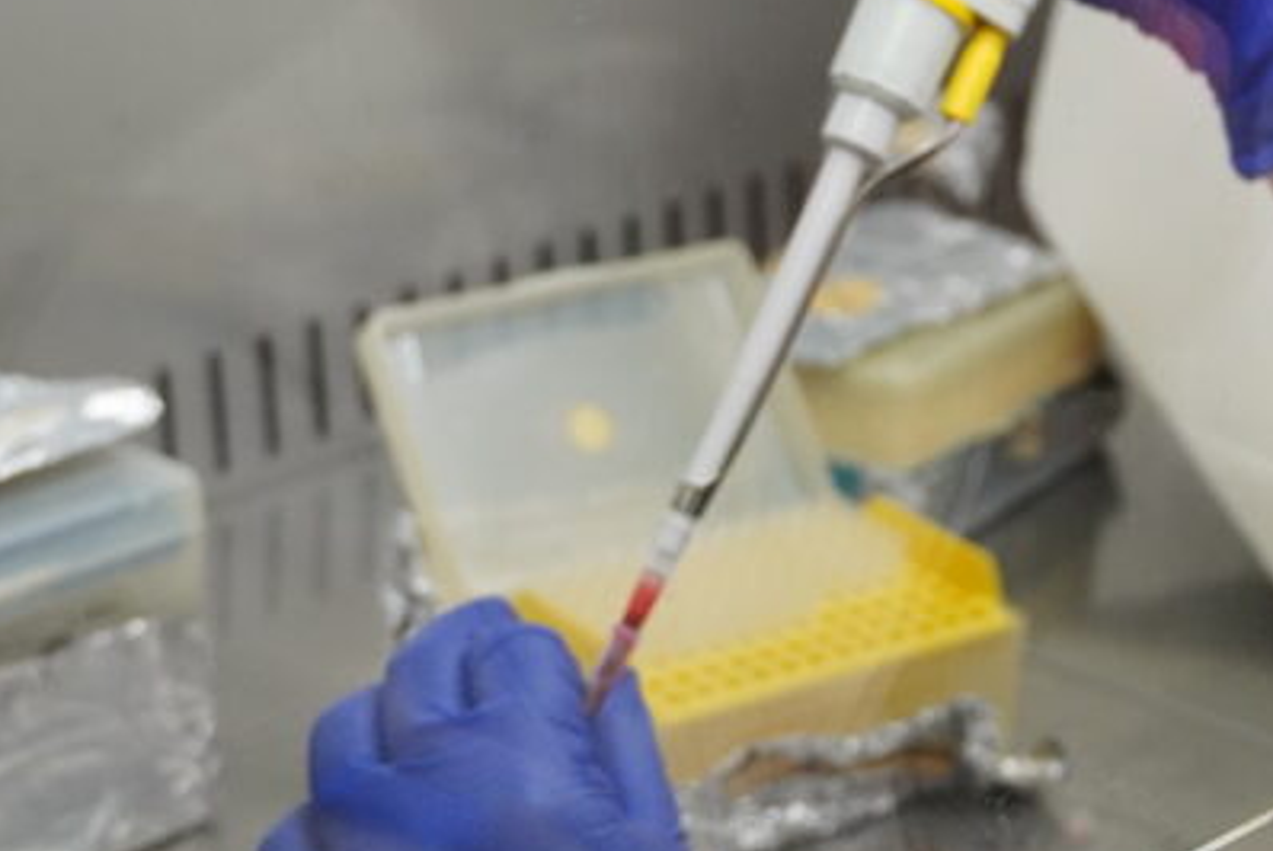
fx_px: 4504
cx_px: 1036
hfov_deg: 16.0
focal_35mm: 127
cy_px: 376
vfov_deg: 10.8
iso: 1250
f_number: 4.5
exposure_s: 1/160
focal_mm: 33
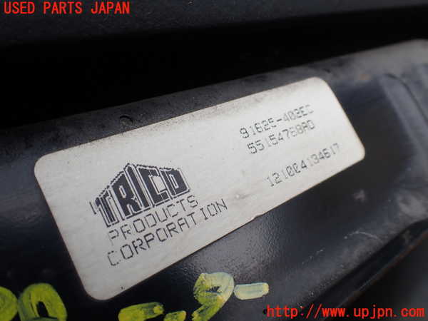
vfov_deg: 46.8
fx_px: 371
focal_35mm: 30
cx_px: 214
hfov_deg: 60.0
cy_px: 160
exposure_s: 1/250
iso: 100
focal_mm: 5.4
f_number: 3.2
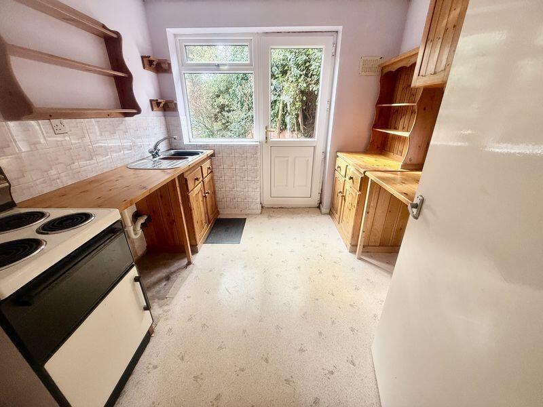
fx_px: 220
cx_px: 272
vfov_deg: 85.7
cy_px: 204
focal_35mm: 14
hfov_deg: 102.1
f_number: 2.2
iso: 160
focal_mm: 2.22
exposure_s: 1/99
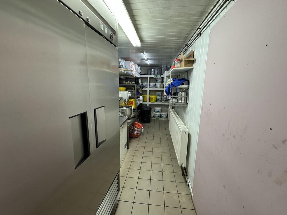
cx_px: 144
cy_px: 108
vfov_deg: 85.7
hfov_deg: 102.1
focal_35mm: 14
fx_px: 116
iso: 250
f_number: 2.2
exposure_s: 1/100
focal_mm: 2.22
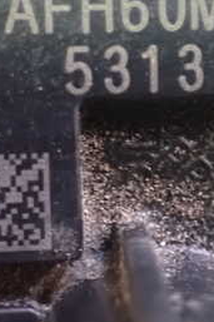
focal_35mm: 107
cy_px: 91
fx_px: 955
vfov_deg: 19.0
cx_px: 179
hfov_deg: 12.7
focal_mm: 7.84
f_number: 2.9
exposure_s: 1/15
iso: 1600
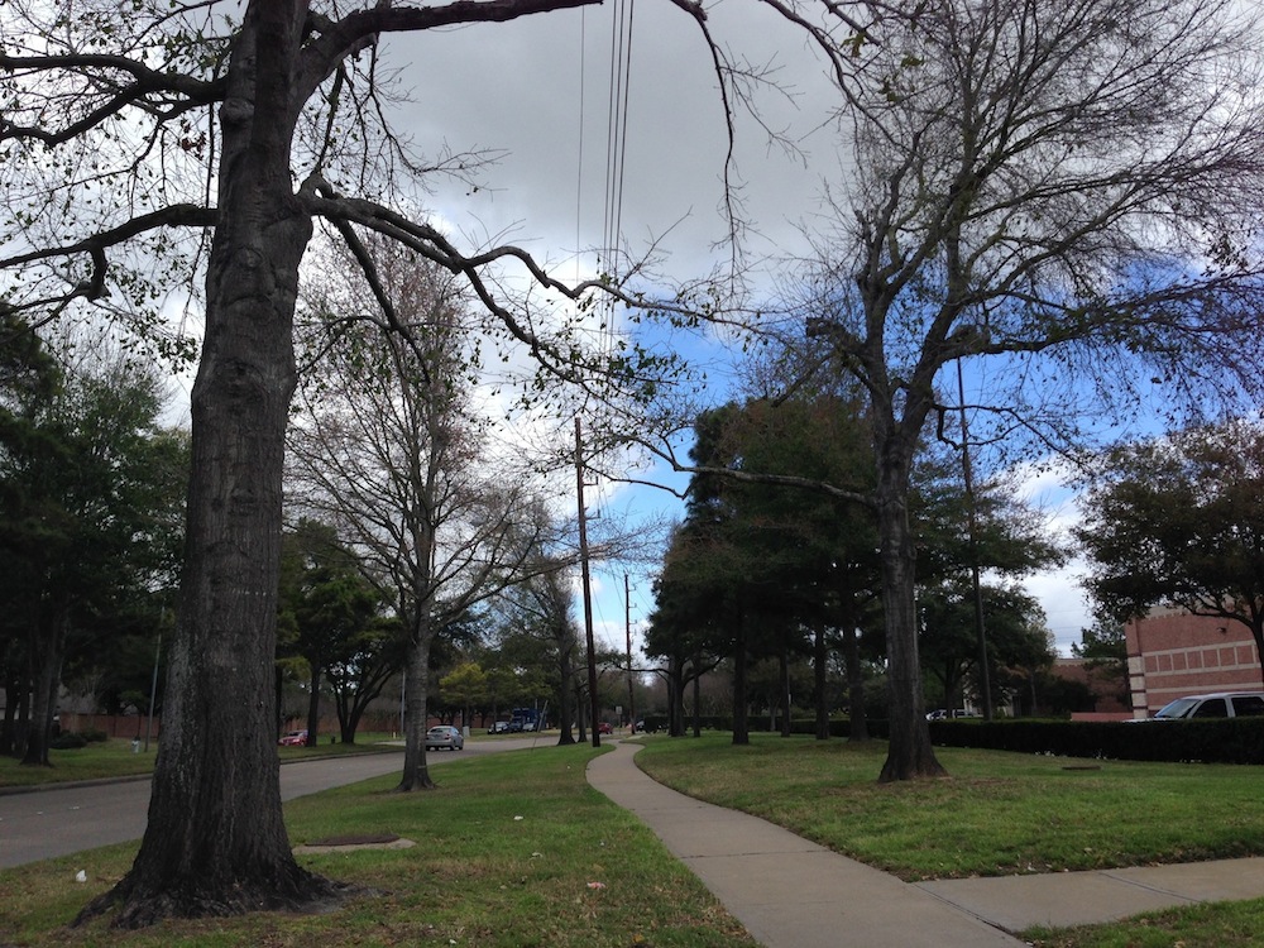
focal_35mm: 33
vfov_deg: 42.9
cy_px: 474
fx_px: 1205
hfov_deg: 55.4
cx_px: 632
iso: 50
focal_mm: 4.12
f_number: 2.4
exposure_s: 1/1323
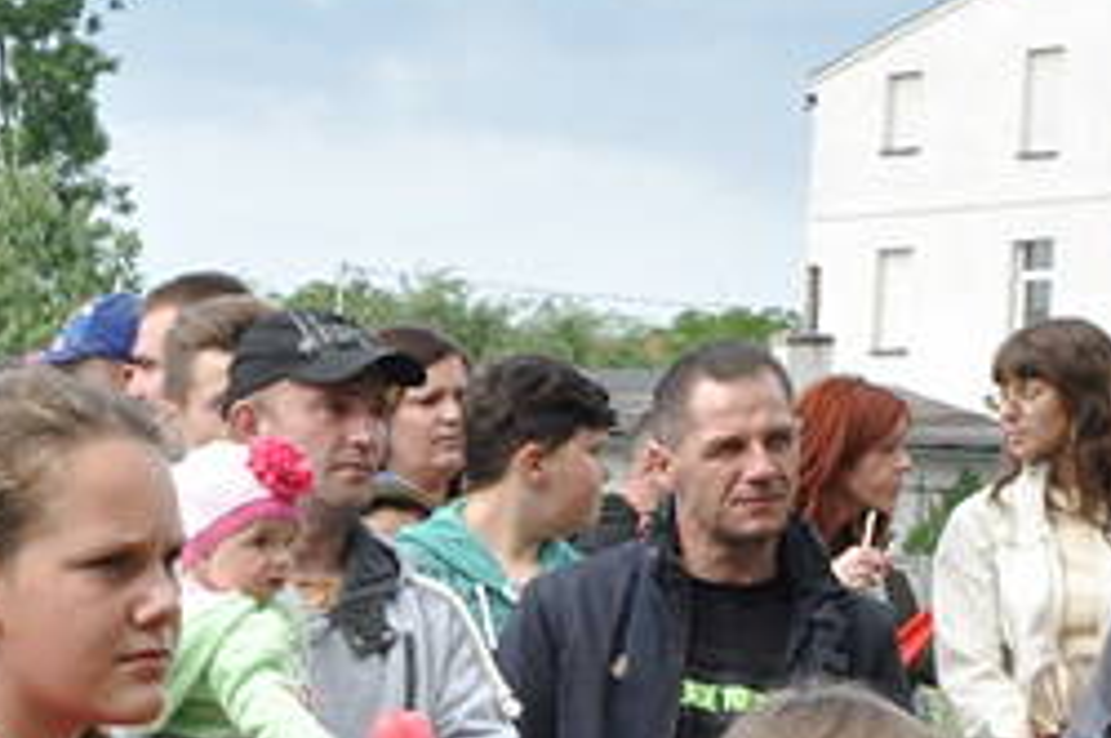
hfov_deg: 6.9
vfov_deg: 4.6
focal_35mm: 296
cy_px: 909
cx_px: -631
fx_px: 9123
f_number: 18
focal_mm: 58
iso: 1250
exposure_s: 1/160
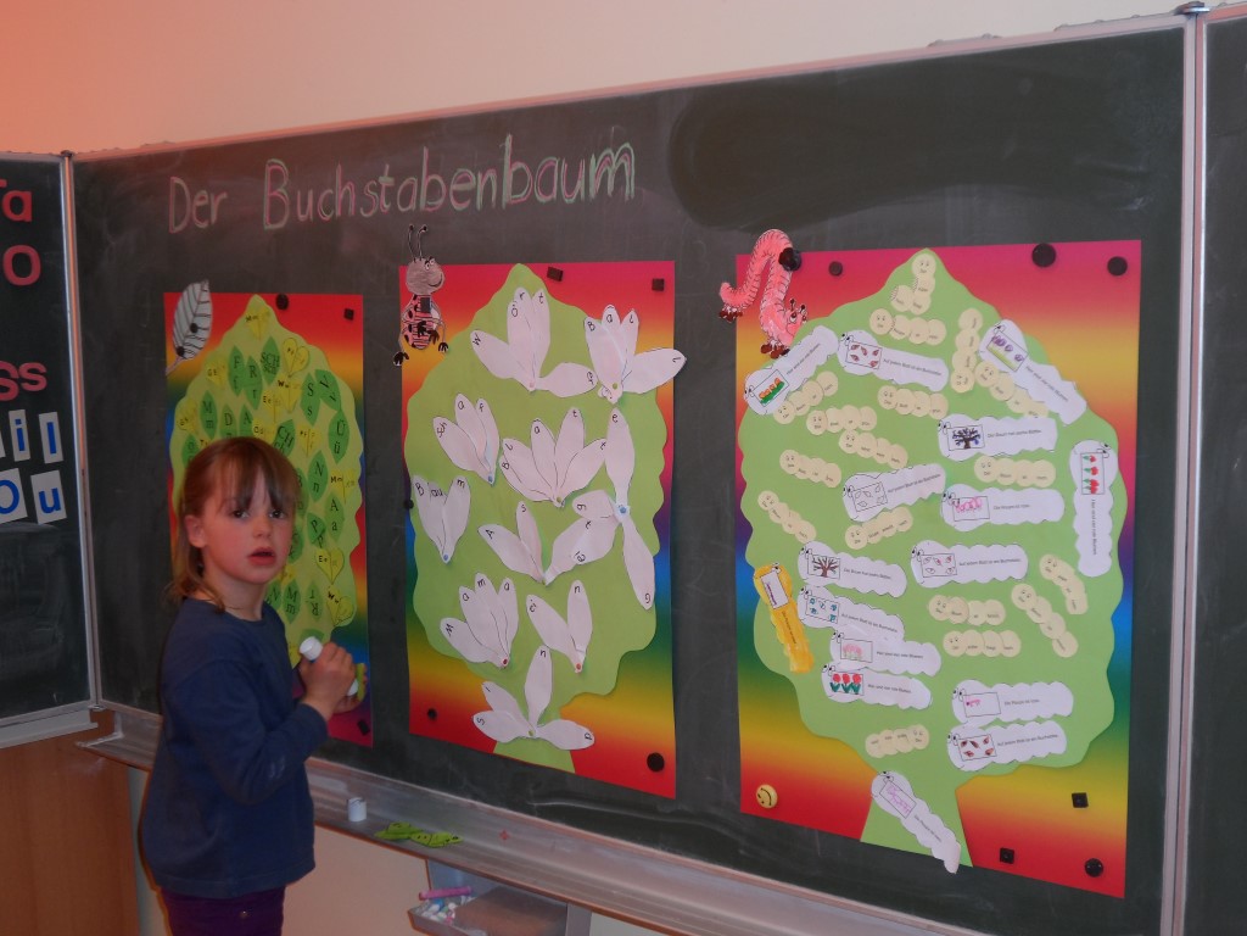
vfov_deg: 32.9
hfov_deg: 42.9
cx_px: 624
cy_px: 468
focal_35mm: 44
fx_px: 1585
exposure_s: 1/45
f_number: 3.9
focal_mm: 8
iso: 120
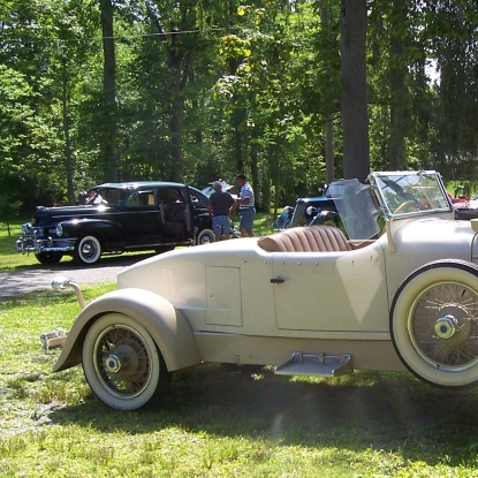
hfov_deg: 28.8
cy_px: 267
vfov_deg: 29.5
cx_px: 395
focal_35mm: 58
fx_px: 906
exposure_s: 1/180
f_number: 5.6
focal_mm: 5.6
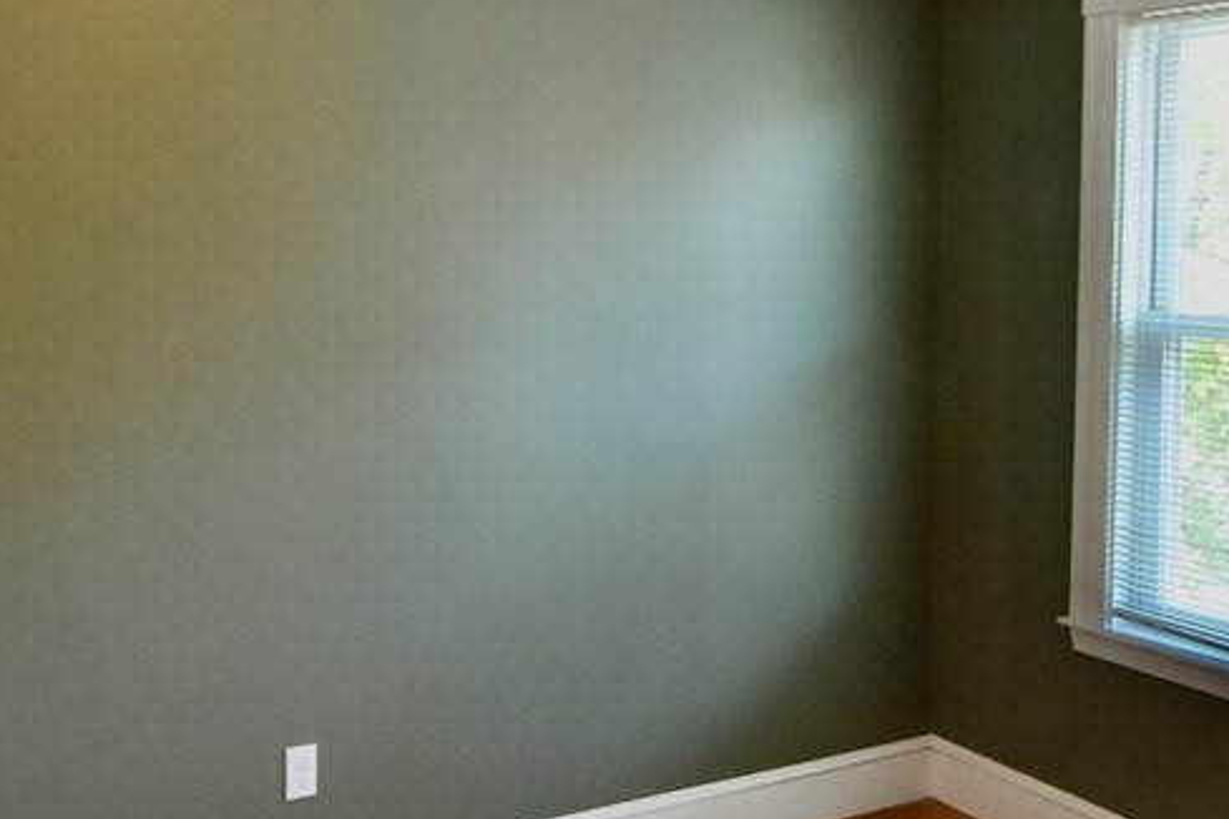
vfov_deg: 30.3
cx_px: 555
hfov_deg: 44.4
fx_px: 1502
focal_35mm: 44
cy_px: 275
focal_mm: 14
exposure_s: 1/80
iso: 800
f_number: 4.5
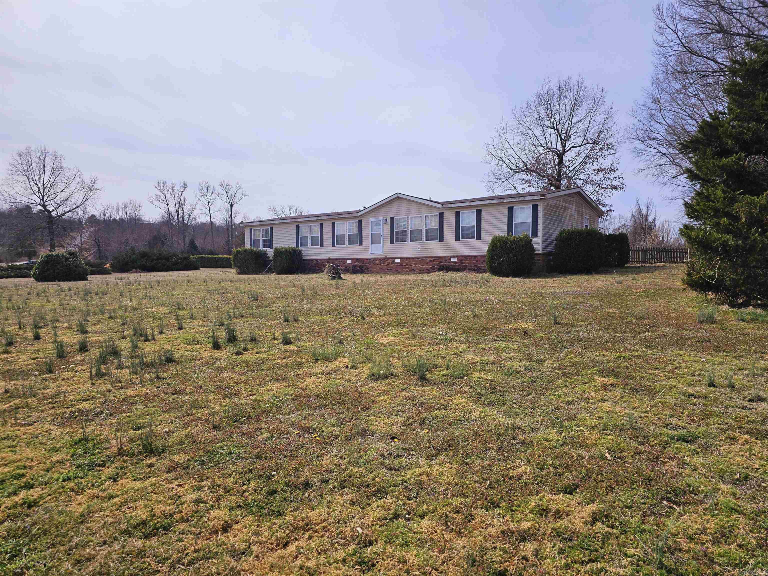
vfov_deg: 58.9
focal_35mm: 23
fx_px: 510
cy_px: 288
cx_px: 384
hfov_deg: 73.9
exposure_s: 1/2000
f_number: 1.7
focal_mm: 6.3
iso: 12
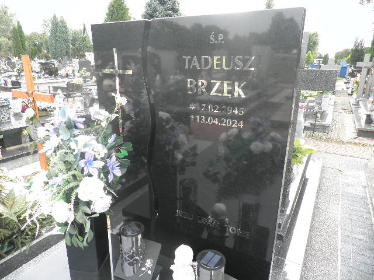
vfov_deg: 56.8
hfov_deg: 71.6
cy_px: 140
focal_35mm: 24
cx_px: 187
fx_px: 259
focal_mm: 4.3
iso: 64
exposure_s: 1/80
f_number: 3.3
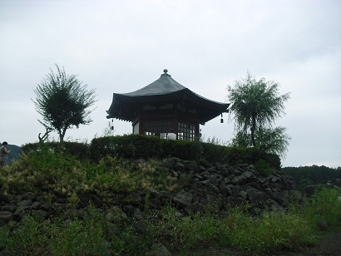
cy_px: 128
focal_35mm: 36
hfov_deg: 51.3
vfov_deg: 39.7
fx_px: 355
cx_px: 170
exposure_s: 1/100
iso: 100
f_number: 7.8
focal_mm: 6.3
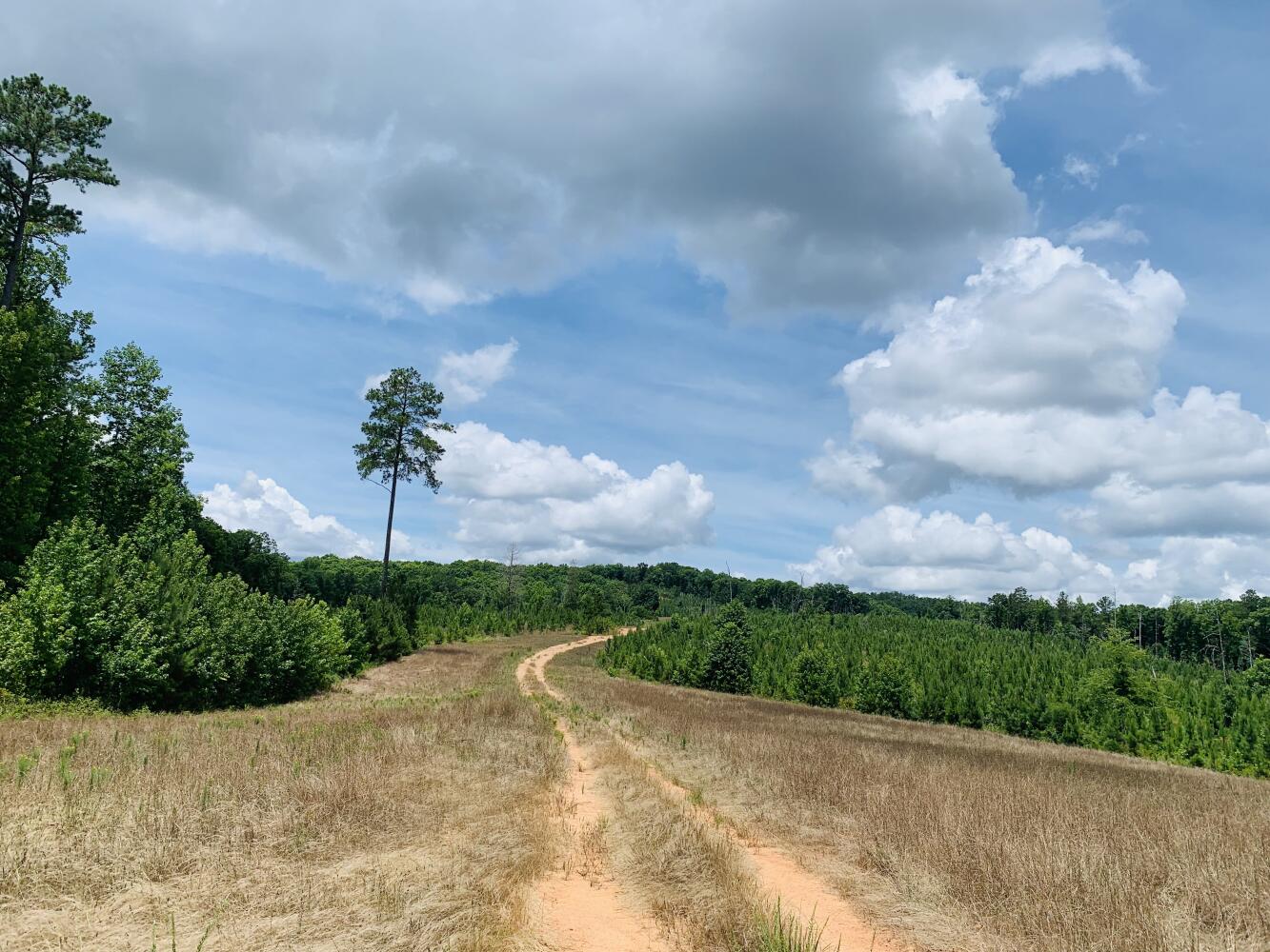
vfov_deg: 53.1
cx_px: 635
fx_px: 954
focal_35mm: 26
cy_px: 476
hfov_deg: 67.3
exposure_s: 1/4098
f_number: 1.8
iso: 25
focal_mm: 4.25
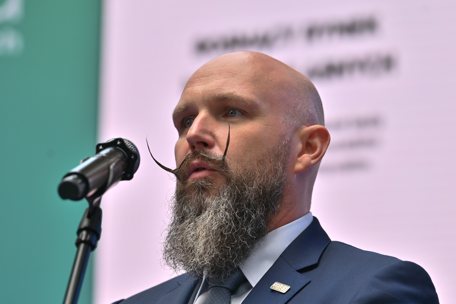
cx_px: 208
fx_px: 2305
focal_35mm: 182
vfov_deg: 7.5
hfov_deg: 11.3
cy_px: 161
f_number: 4.5
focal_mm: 160
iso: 100
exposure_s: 1/200
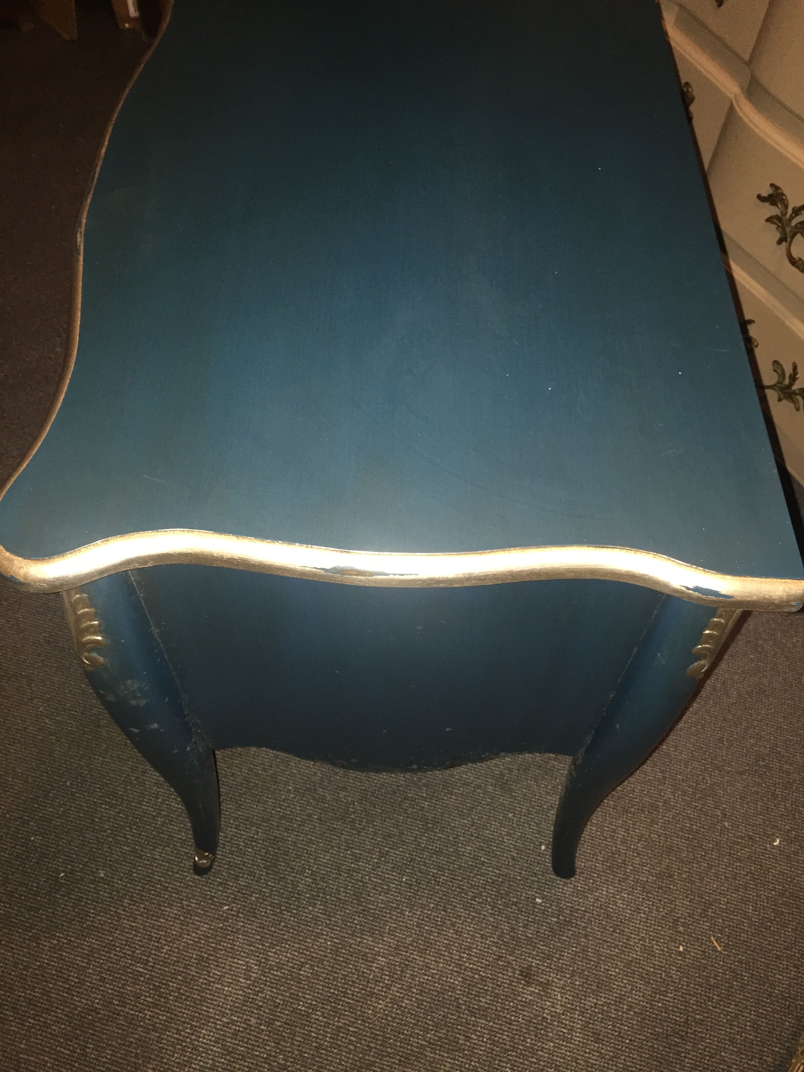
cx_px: 402
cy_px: 536
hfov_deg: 48.2
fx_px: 898
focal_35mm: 29
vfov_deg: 61.7
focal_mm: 4.15
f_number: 2.2
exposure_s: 1/17
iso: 160
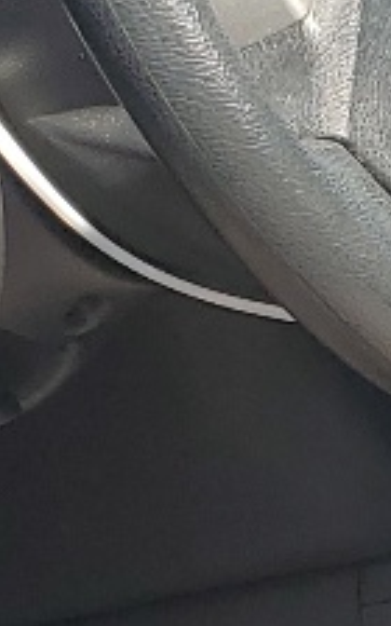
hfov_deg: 6.6
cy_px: 436
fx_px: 3359
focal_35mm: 197
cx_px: 620
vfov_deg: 10.6
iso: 50
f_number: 1.5
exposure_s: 1/1250
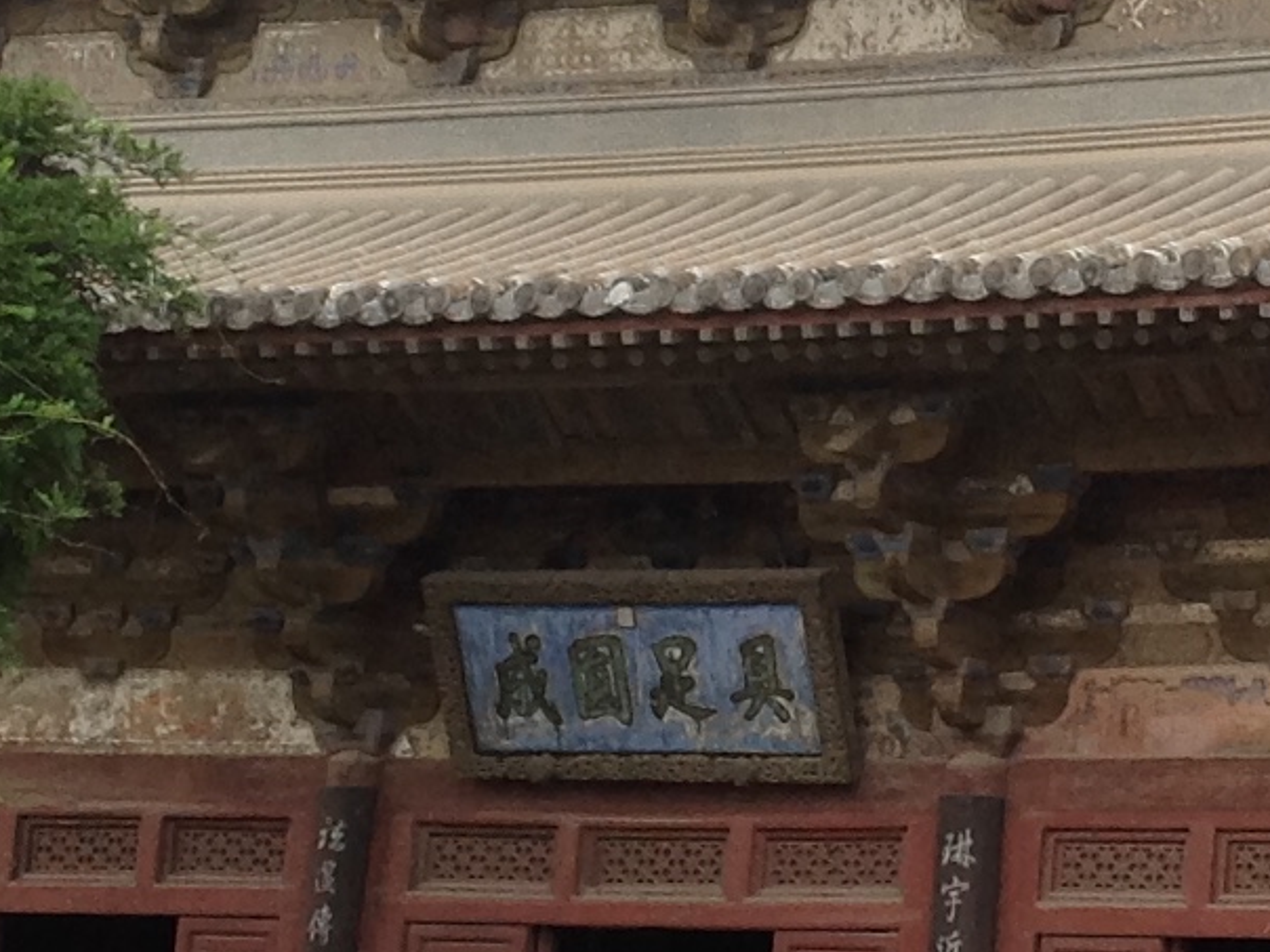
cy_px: 298
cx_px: 1201
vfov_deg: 9.9
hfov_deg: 13.0
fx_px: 5503
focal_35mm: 150
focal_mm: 4.28
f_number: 2.4
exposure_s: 1/265
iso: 50
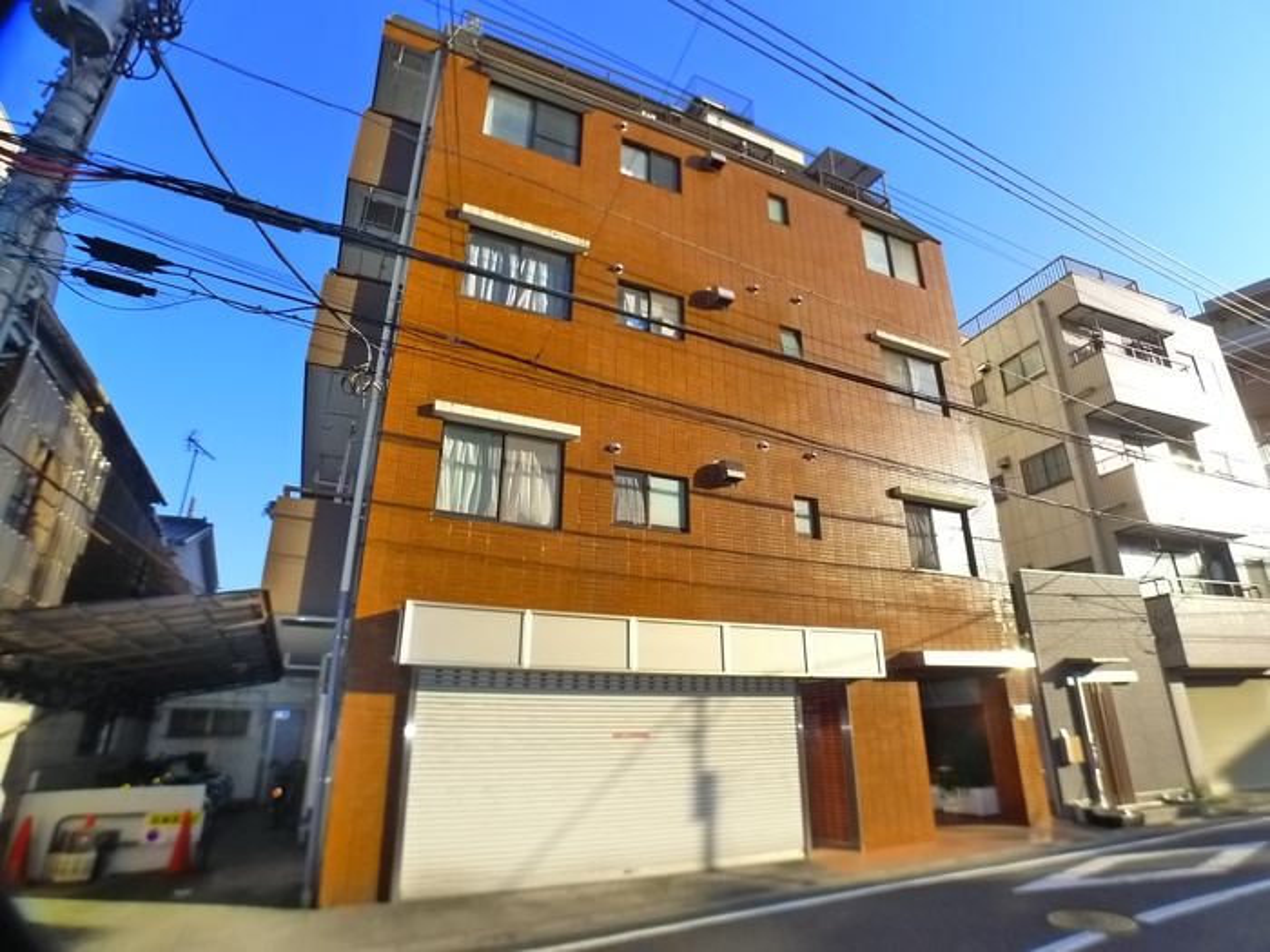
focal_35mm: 24
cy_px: 476
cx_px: 635
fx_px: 881
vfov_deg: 56.8
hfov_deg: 71.6
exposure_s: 1/400
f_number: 3.5
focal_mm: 5.1
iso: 400
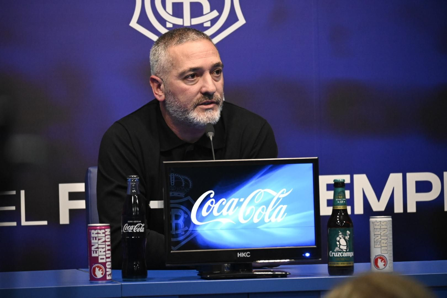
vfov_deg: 6.1
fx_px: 2794
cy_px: 149
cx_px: 224
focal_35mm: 225
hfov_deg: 9.1
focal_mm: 150
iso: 5000
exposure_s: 1/160
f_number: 5.6
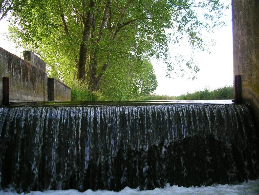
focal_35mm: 38
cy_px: 98
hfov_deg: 49.0
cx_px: 130
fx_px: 284
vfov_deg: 37.7
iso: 50
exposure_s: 1/167
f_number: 2.8
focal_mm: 5.8
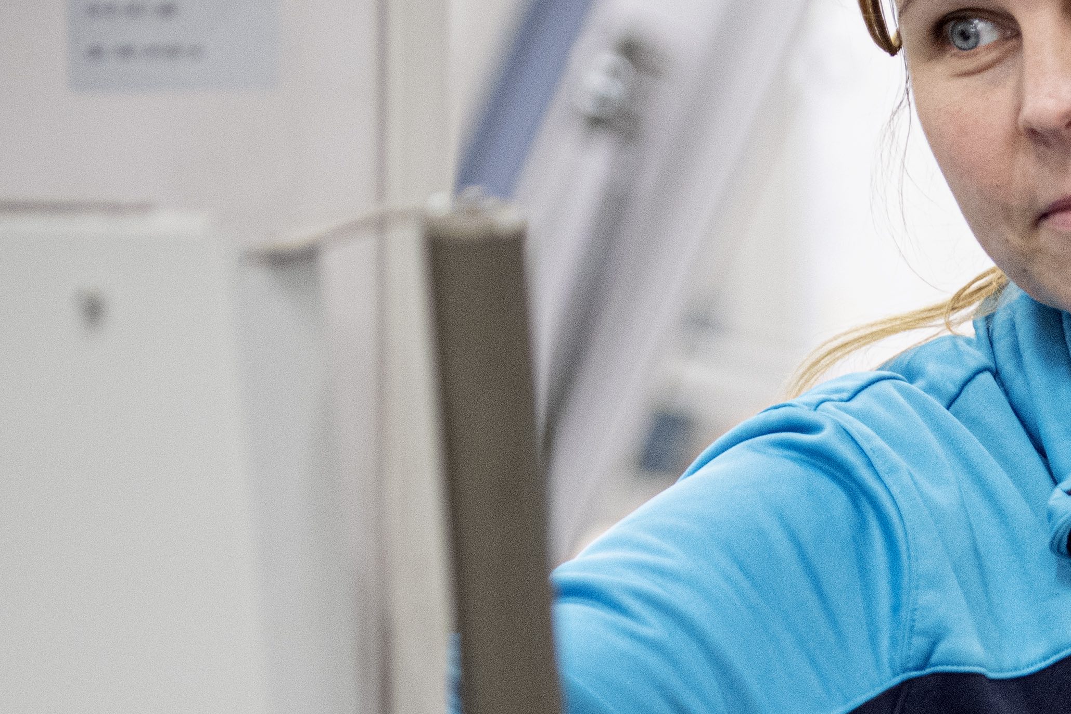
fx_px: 10263
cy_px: 941
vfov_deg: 4.0
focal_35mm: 345
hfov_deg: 6.0
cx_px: 1099
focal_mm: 86
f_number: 2.8
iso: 1000
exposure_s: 1/125
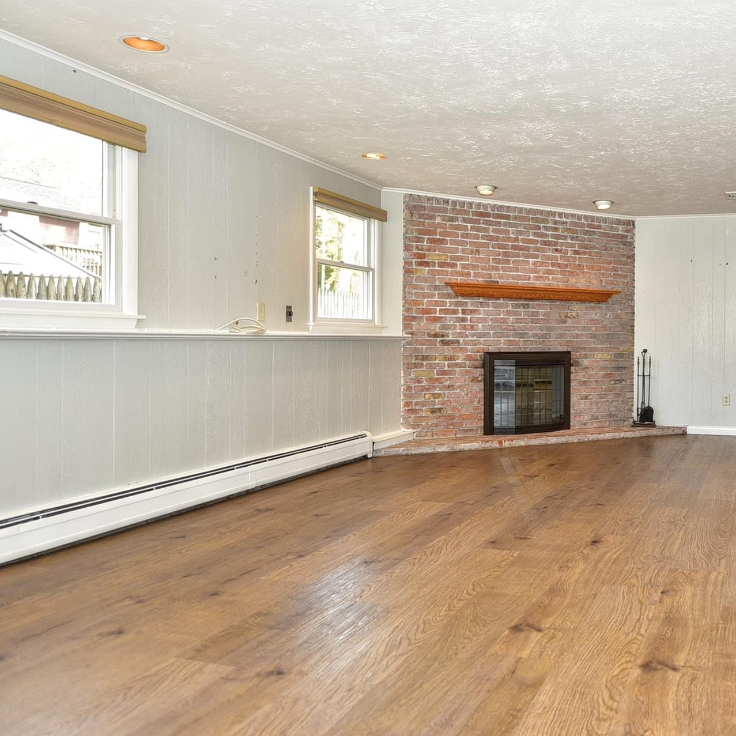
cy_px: 344
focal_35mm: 30
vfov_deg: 54.0
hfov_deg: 51.3
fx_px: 722
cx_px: 569
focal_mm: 22
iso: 250
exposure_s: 1/60
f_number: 2.8
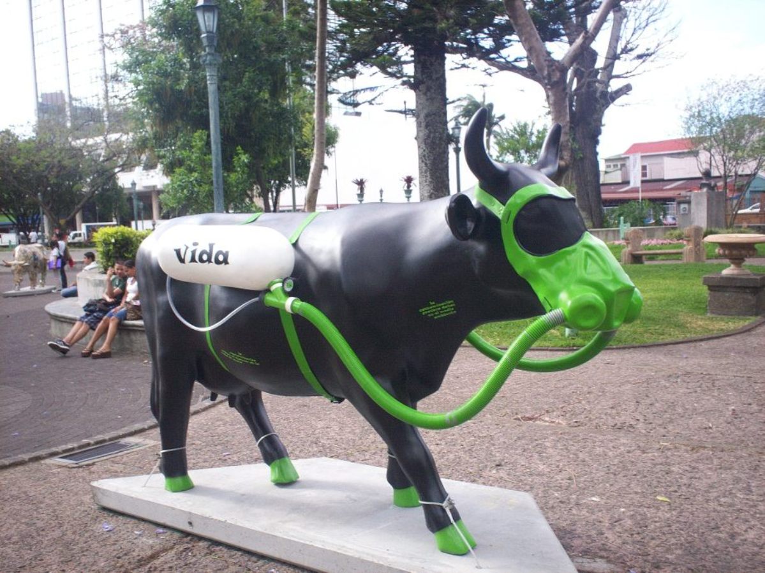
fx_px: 795
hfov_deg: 51.4
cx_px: 382
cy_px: 286
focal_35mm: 36
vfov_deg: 39.6
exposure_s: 1/127
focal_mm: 6
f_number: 4.5
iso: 100
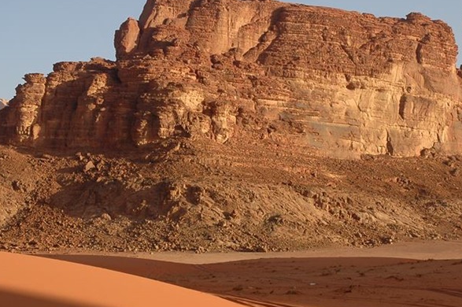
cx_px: 220
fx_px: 1141
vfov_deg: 15.3
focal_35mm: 89
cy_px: 163
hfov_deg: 22.9
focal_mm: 34
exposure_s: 1/250
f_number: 9.5
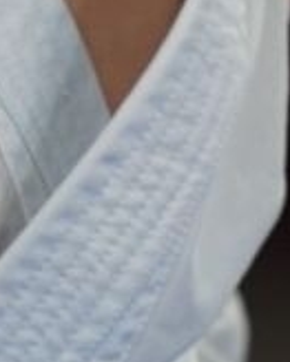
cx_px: -604
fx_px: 44340
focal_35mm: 4129
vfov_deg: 0.5
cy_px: -382
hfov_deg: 0.4
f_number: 2.8
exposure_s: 1/500
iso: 640
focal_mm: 400
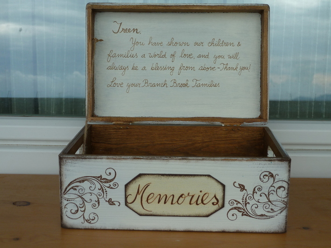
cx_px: 166
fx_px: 526
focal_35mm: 55
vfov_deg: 26.6
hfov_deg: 34.9
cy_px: 124
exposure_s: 1/125
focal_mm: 9.1
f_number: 3.9
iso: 80
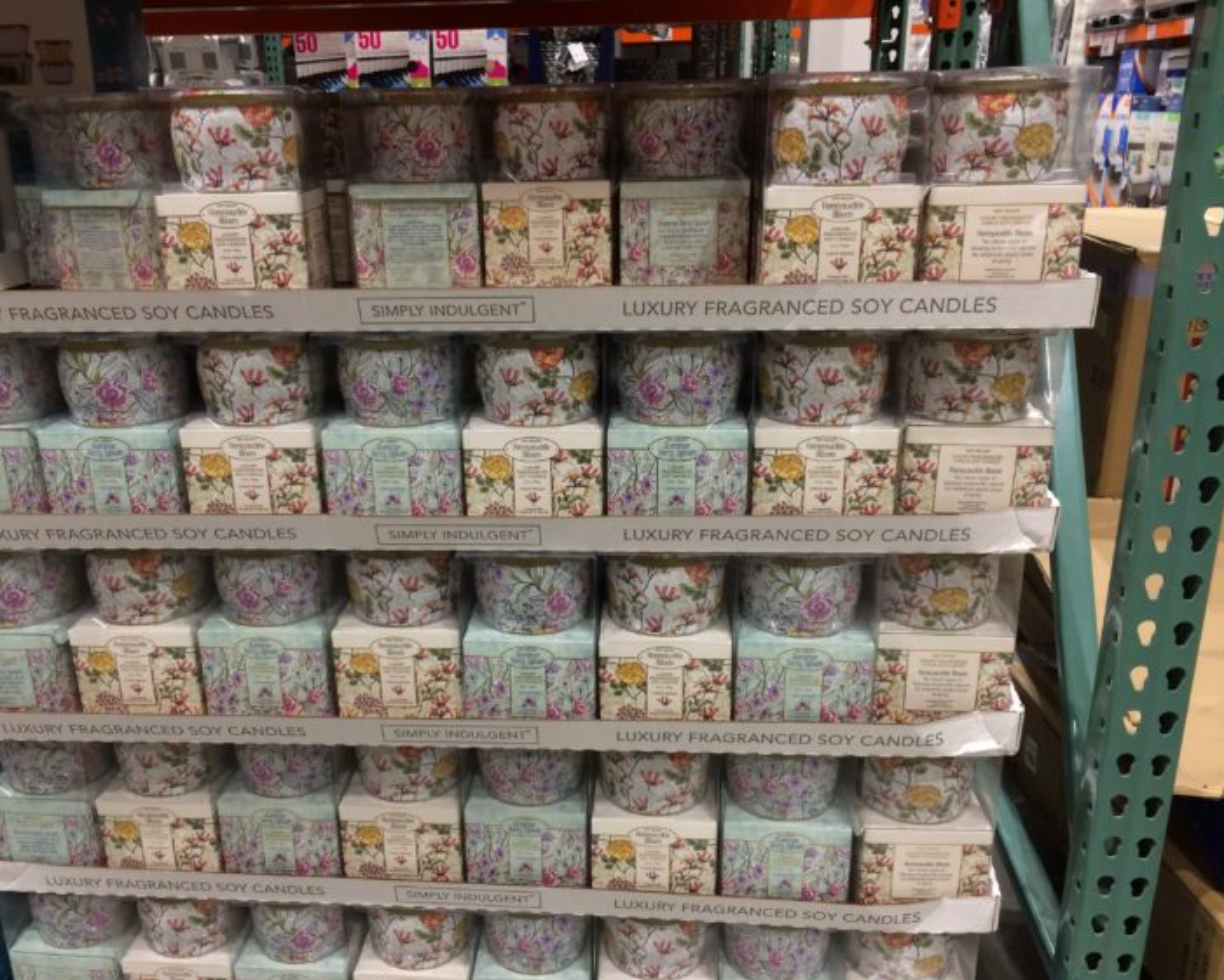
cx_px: 559
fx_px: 1123
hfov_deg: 57.1
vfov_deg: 47.1
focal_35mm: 31
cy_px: 501
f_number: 2.2
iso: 100
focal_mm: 4.15
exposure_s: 1/30
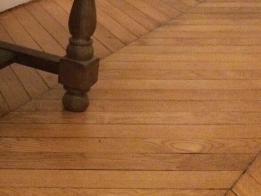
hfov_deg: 20.9
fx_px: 618
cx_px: -107
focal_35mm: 82
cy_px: 55
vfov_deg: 17.9
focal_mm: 4.15
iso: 640
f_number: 2.2
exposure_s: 1/17
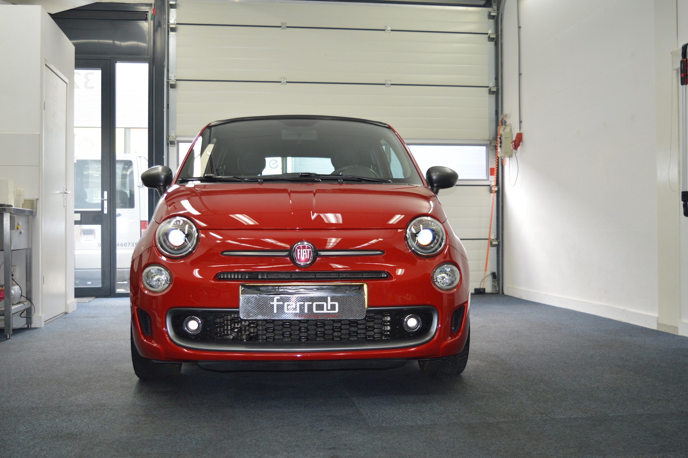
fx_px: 773
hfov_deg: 48.0
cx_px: 344
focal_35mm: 40
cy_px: 229
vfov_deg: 33.0
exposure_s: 1/80
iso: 400
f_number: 4
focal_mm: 27
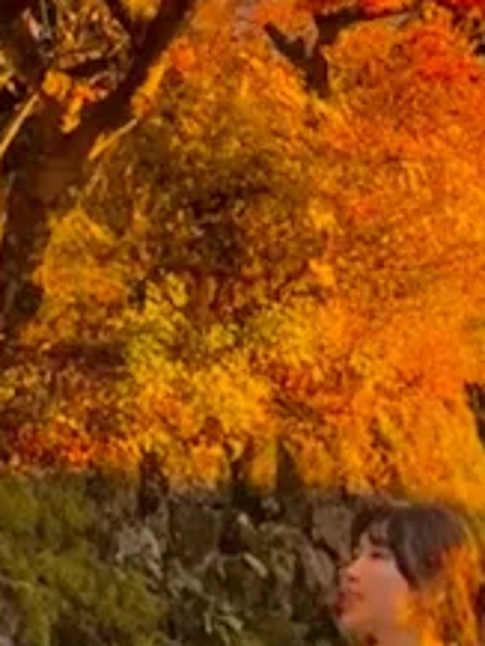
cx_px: -104
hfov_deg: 4.6
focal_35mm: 319
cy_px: -313
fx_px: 5953
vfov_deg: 6.1
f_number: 1.78
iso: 100
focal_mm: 6.76
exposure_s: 1/102
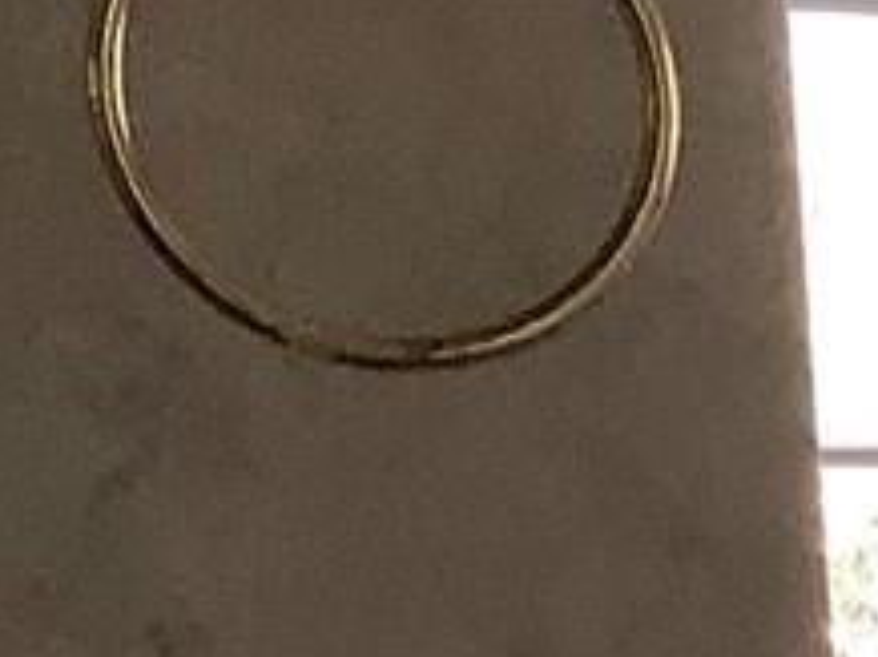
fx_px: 5777
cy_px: 1665
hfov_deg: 7.4
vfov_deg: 6.2
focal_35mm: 228
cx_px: 2892
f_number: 2.4
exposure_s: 1/60
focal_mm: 3.3
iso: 64
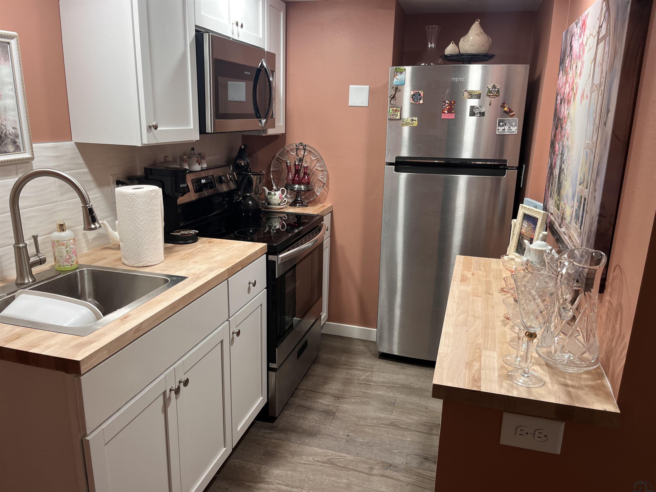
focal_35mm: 26
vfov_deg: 53.1
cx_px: 328
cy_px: 246
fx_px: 493
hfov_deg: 67.3
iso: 80
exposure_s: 1/60
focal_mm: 5.1
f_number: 1.6
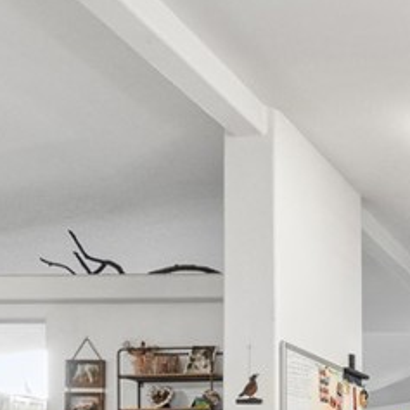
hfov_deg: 22.8
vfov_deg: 27.3
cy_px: 496
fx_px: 737
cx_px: 671
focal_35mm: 55
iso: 320
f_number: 7.1
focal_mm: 10
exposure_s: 1/4
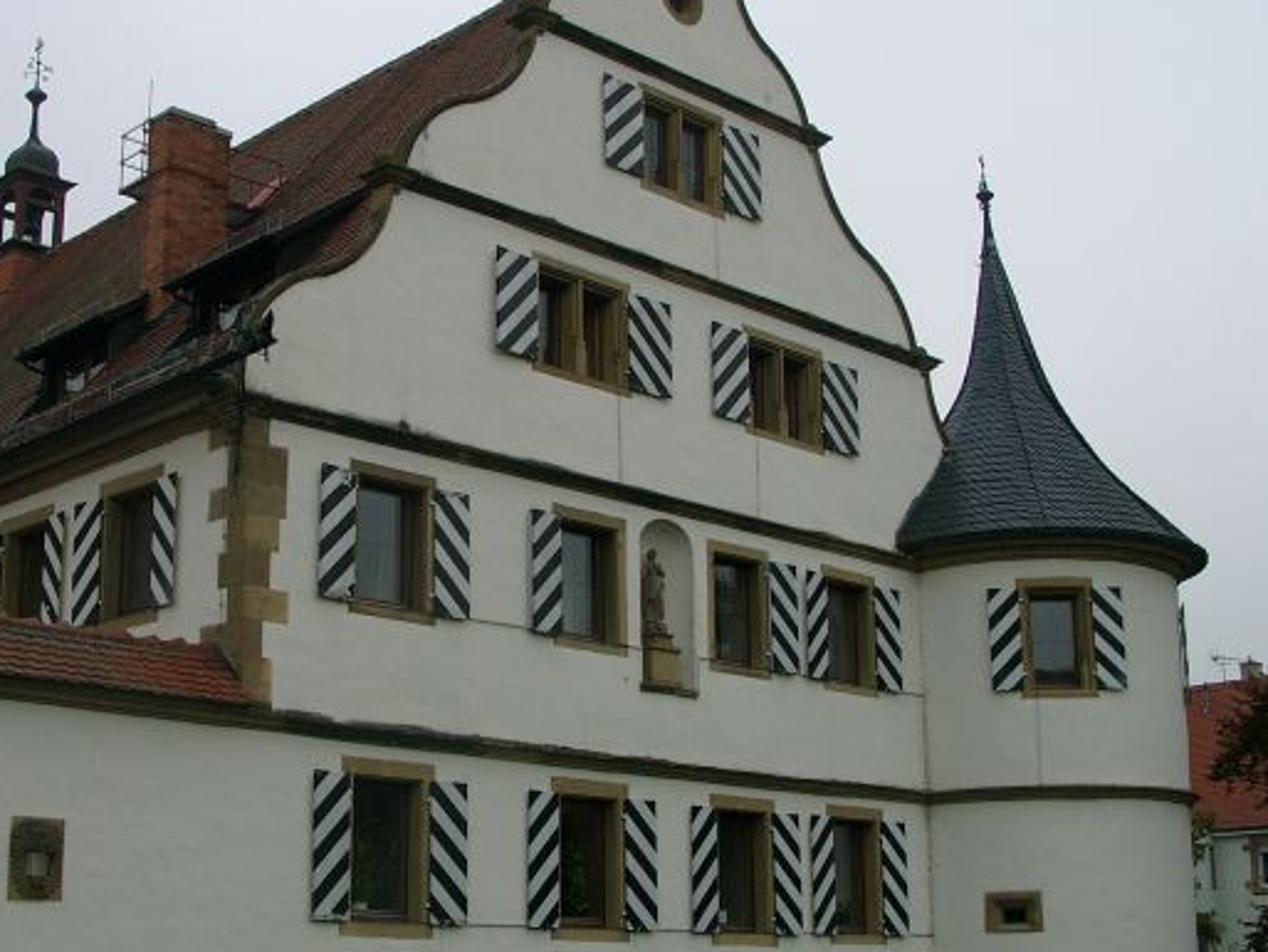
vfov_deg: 27.5
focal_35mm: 53
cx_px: 499
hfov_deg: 36.0
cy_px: 470
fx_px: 1942
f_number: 4
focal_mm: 7.13
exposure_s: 1/557
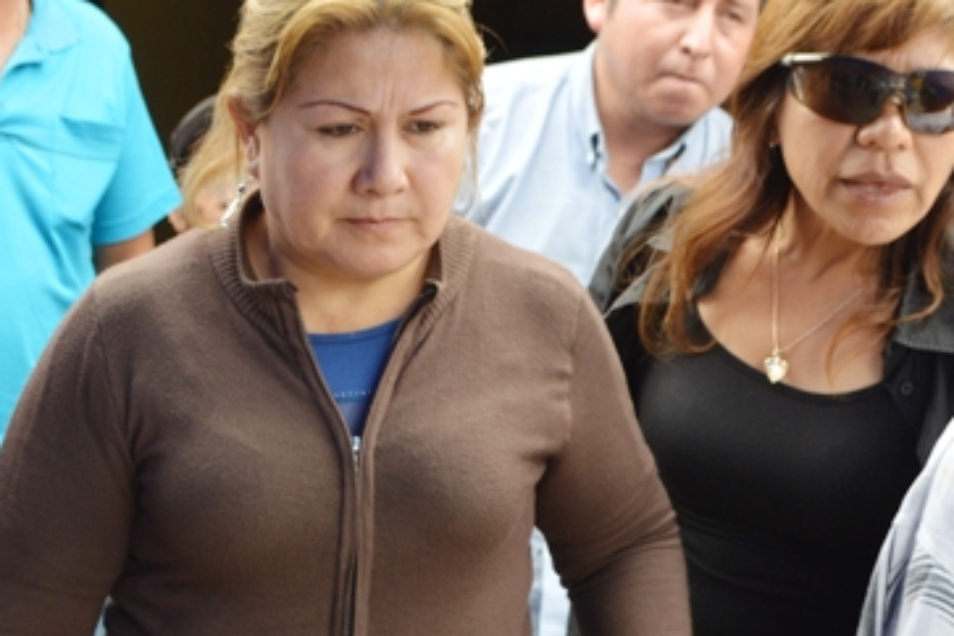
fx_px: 1961
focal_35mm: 74
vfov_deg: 18.4
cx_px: 536
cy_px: 347
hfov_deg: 27.3
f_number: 5.6
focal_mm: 28
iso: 220
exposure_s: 1/125
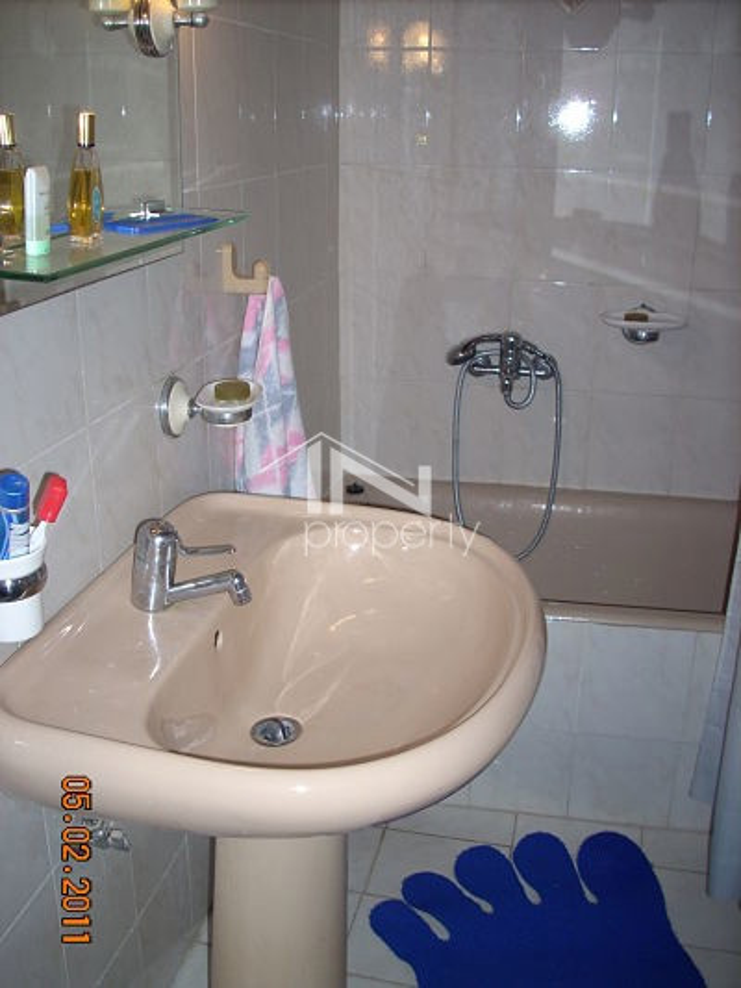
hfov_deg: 38.7
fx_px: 1056
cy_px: 494
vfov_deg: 50.1
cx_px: 370
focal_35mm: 37
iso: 64
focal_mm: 6.2
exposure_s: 1/60
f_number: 2.8
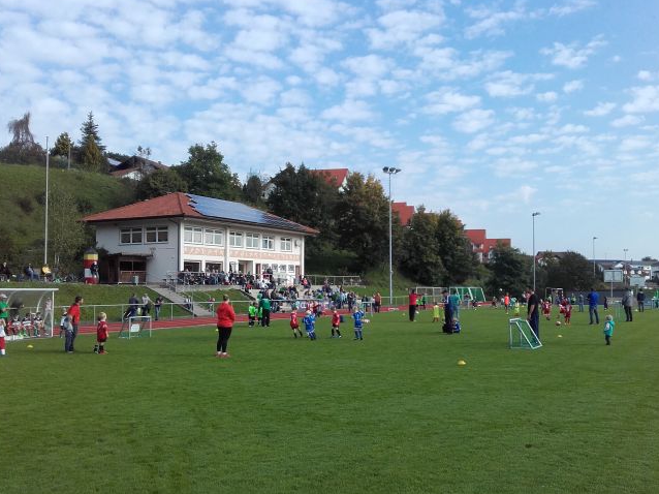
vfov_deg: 40.7
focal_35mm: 35
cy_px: 253
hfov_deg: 52.5
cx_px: 365
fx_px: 666
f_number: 2.2
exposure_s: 1/936
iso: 50
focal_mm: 3.31
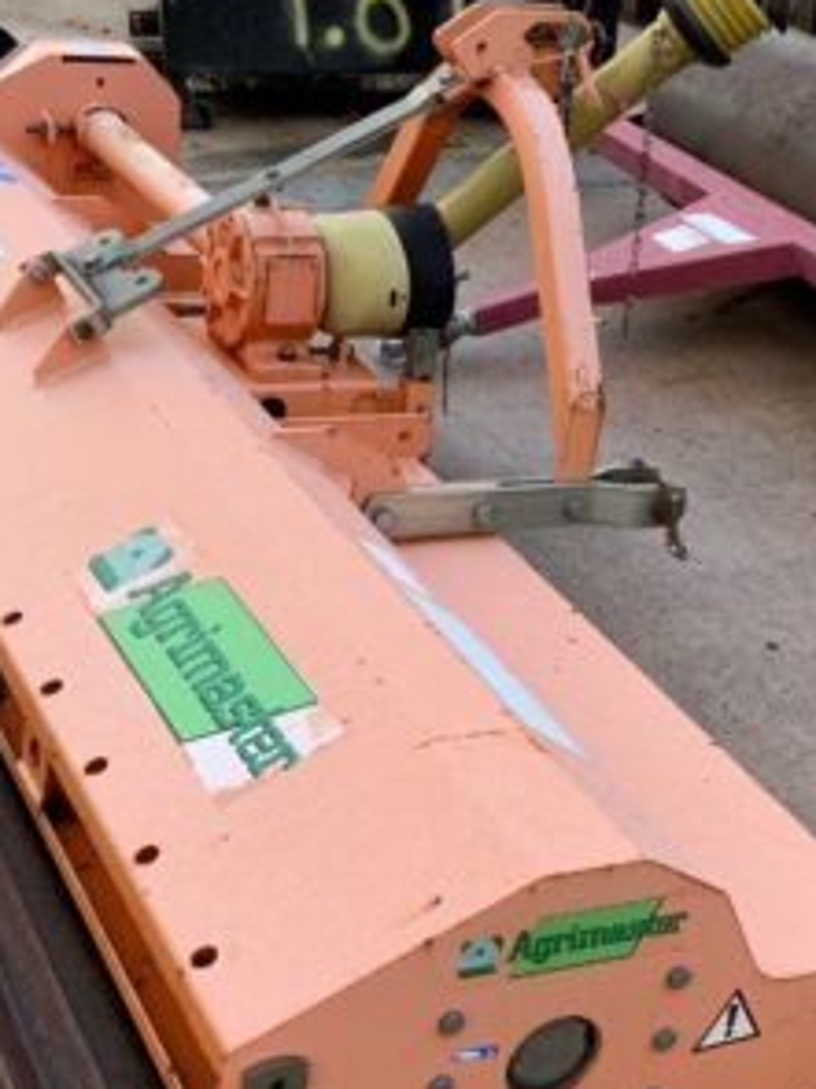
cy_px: 664
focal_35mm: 63
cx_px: 406
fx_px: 1982
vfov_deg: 30.6
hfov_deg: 23.3
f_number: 1.8
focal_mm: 3
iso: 16
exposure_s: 1/133
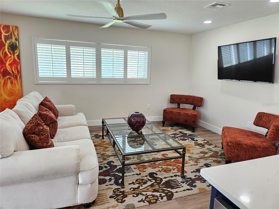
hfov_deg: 73.9
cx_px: 140
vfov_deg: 58.9
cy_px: 104
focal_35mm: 23
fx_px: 185
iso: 160
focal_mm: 5.4
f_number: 1.8
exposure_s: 1/120
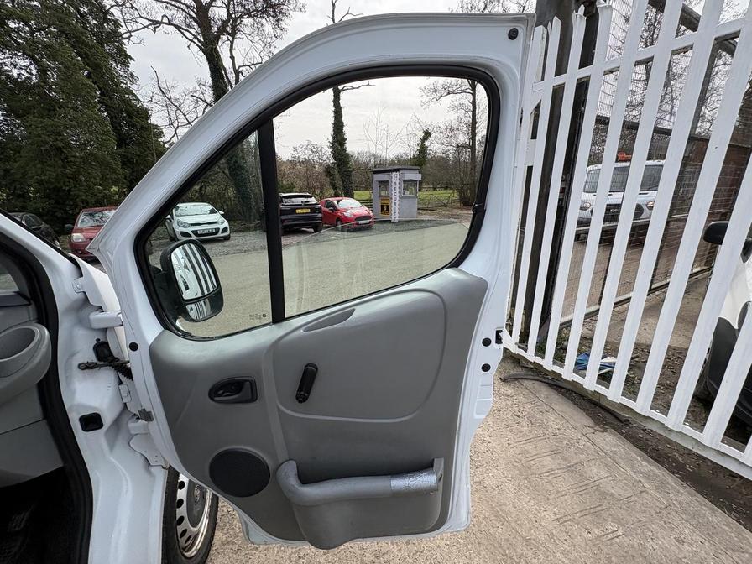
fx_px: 304
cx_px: 376
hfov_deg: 102.1
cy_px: 282
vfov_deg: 85.7
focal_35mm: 14
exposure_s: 1/749
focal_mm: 2.22
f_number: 2.2
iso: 40
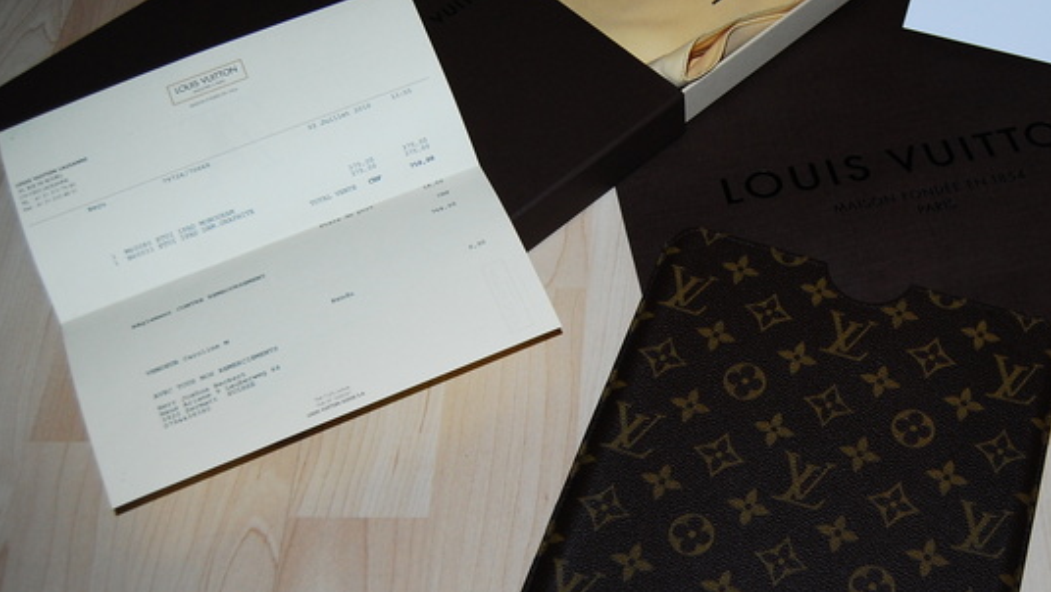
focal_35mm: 47
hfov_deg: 43.0
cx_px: 712
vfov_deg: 25.5
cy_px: 285
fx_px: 1310
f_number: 4
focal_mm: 20
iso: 400
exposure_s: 1/60
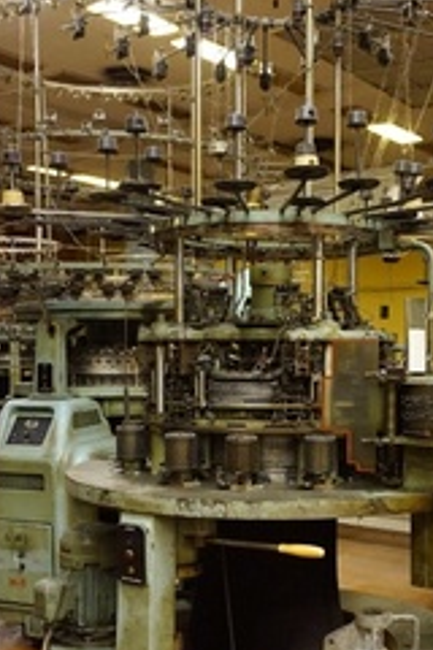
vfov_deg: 40.6
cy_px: 431
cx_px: 268
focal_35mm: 48
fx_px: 866
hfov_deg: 28.0
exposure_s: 1/25
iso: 3200
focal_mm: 16
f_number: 3.5
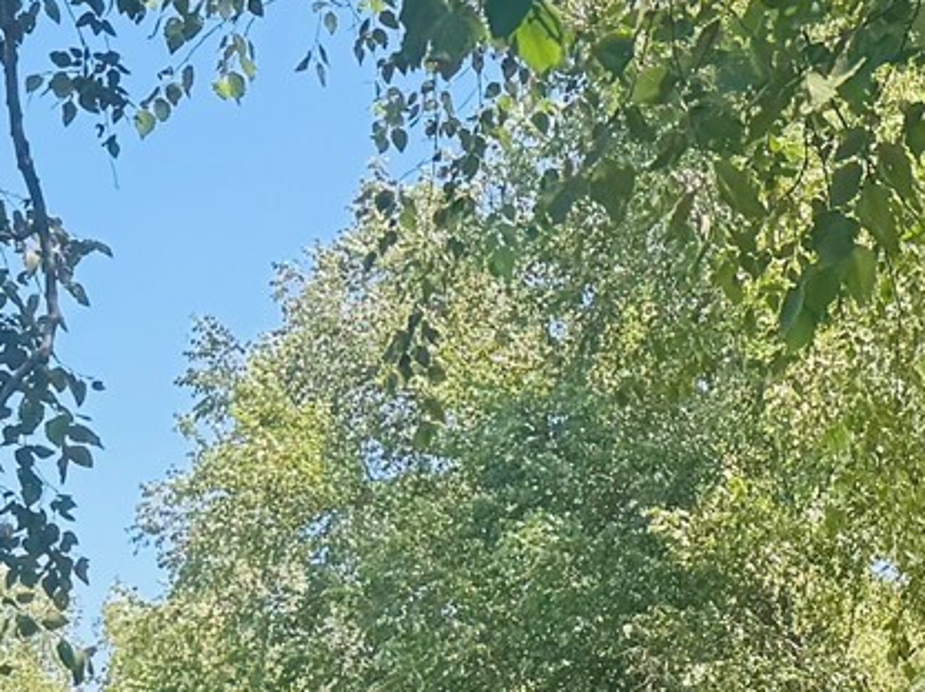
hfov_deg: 15.0
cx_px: 1539
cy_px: 1078
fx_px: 3150
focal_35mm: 118
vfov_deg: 11.9
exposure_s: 1/522
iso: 80
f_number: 1.78
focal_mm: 6.76
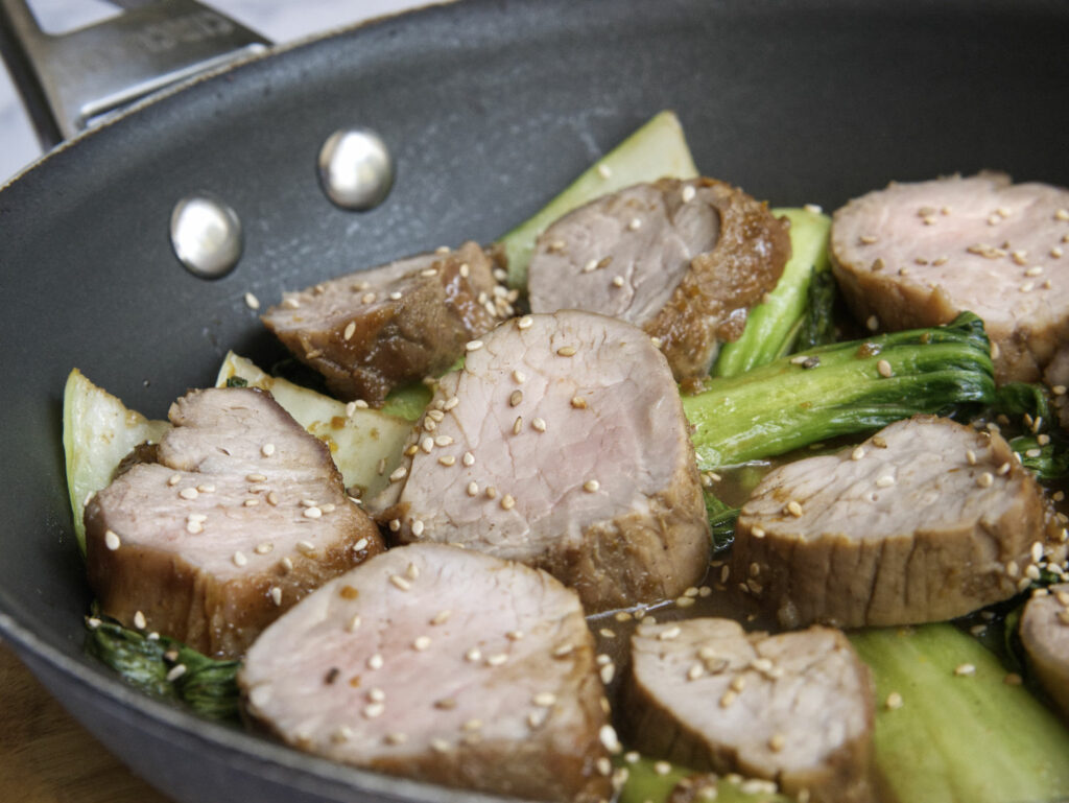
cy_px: 402
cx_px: 534
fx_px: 2657
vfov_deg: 17.2
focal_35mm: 86
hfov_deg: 22.7
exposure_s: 1/400
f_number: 5.6
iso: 1000
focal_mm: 43
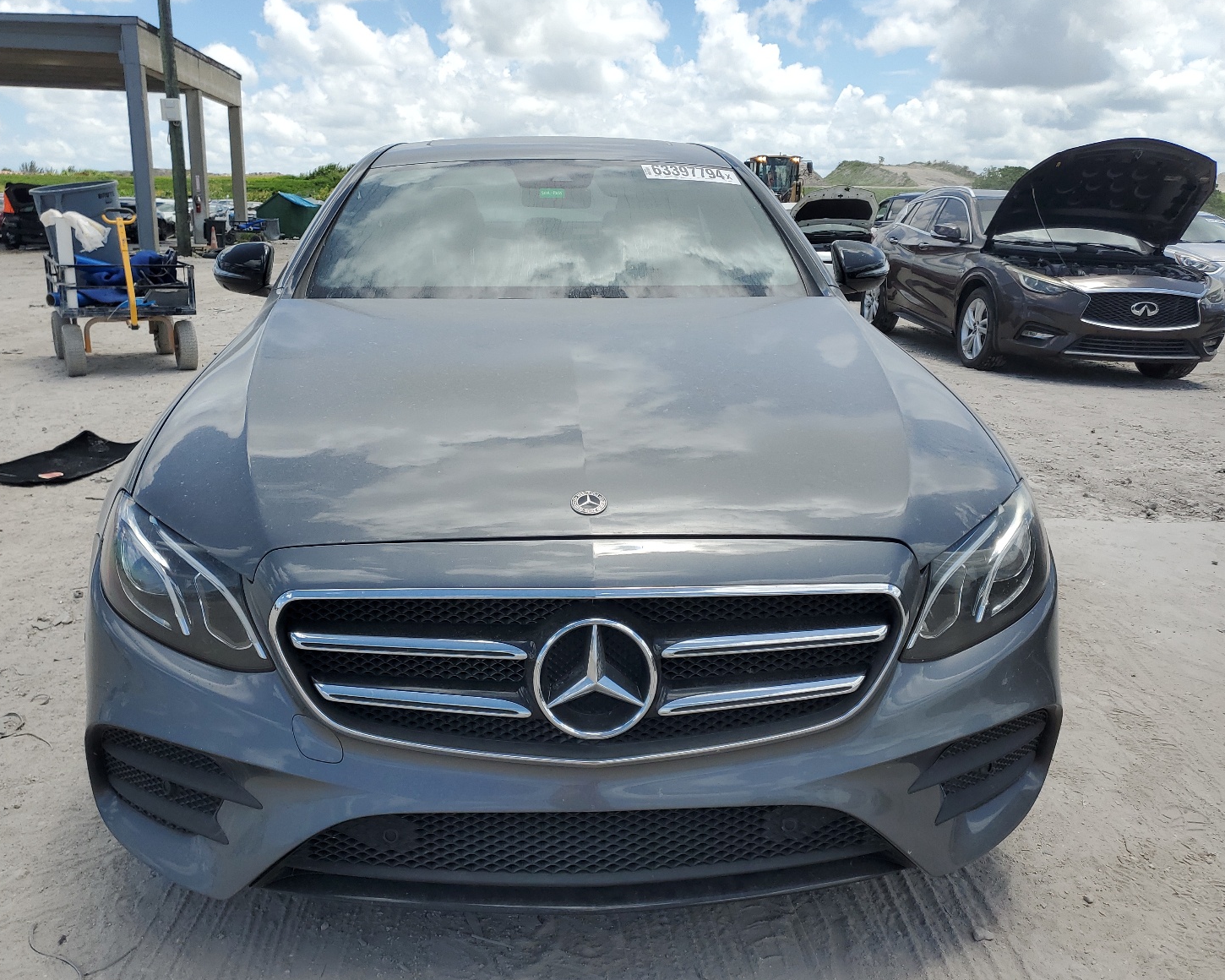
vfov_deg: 51.5
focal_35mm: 28
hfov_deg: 62.1
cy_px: 495
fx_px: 1015
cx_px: 555
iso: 50
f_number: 1.5
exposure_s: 1/3333
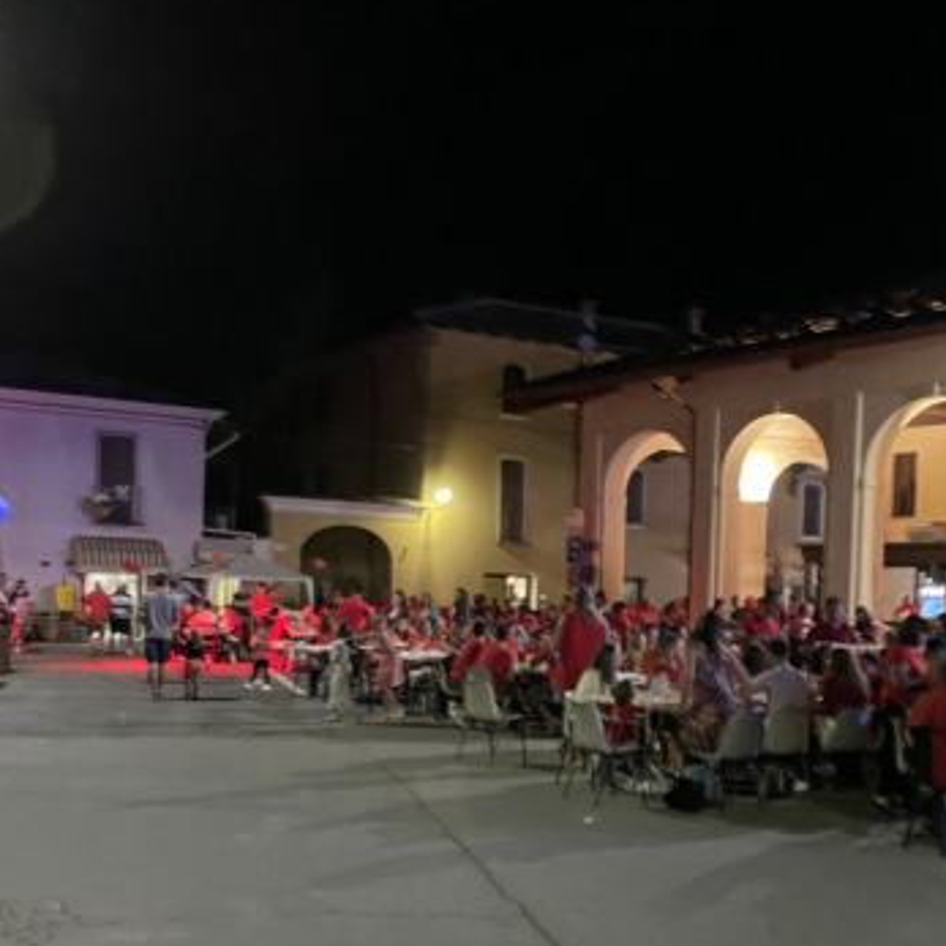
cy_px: 635
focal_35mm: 45
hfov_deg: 37.5
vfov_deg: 37.1
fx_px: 1391
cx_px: 529
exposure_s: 1/25
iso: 640
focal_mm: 4.2
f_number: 1.6
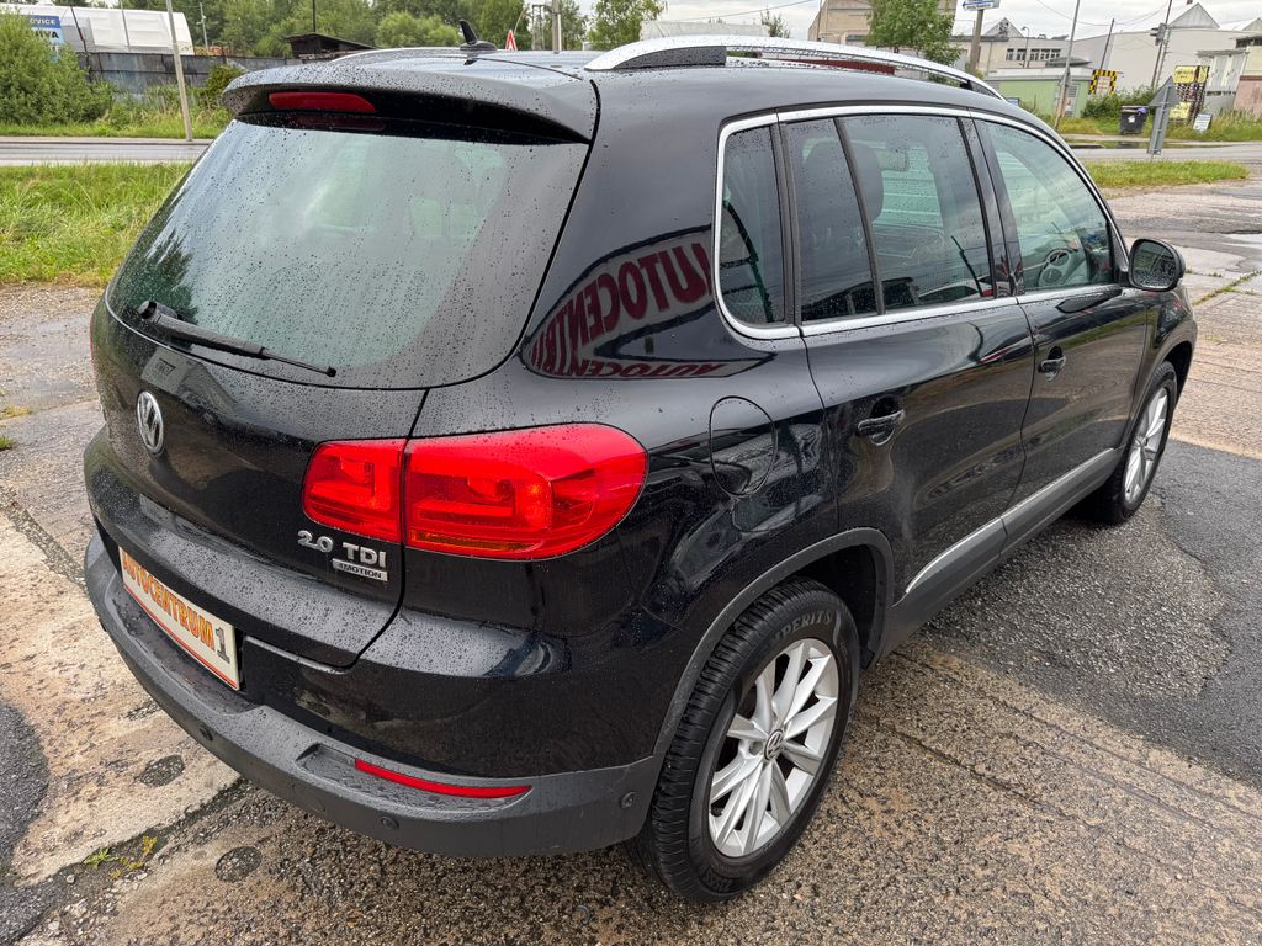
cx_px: 631
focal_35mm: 24
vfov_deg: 56.8
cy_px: 473
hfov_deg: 71.6
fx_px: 875
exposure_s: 1/121
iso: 80
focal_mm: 6.76
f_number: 1.78
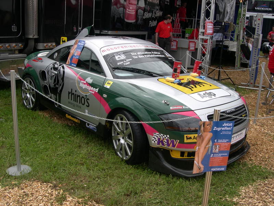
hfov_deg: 49.0
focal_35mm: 38
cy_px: 103
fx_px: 301
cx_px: 137
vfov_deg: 37.7
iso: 100
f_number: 7.6
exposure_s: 1/164
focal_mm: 8
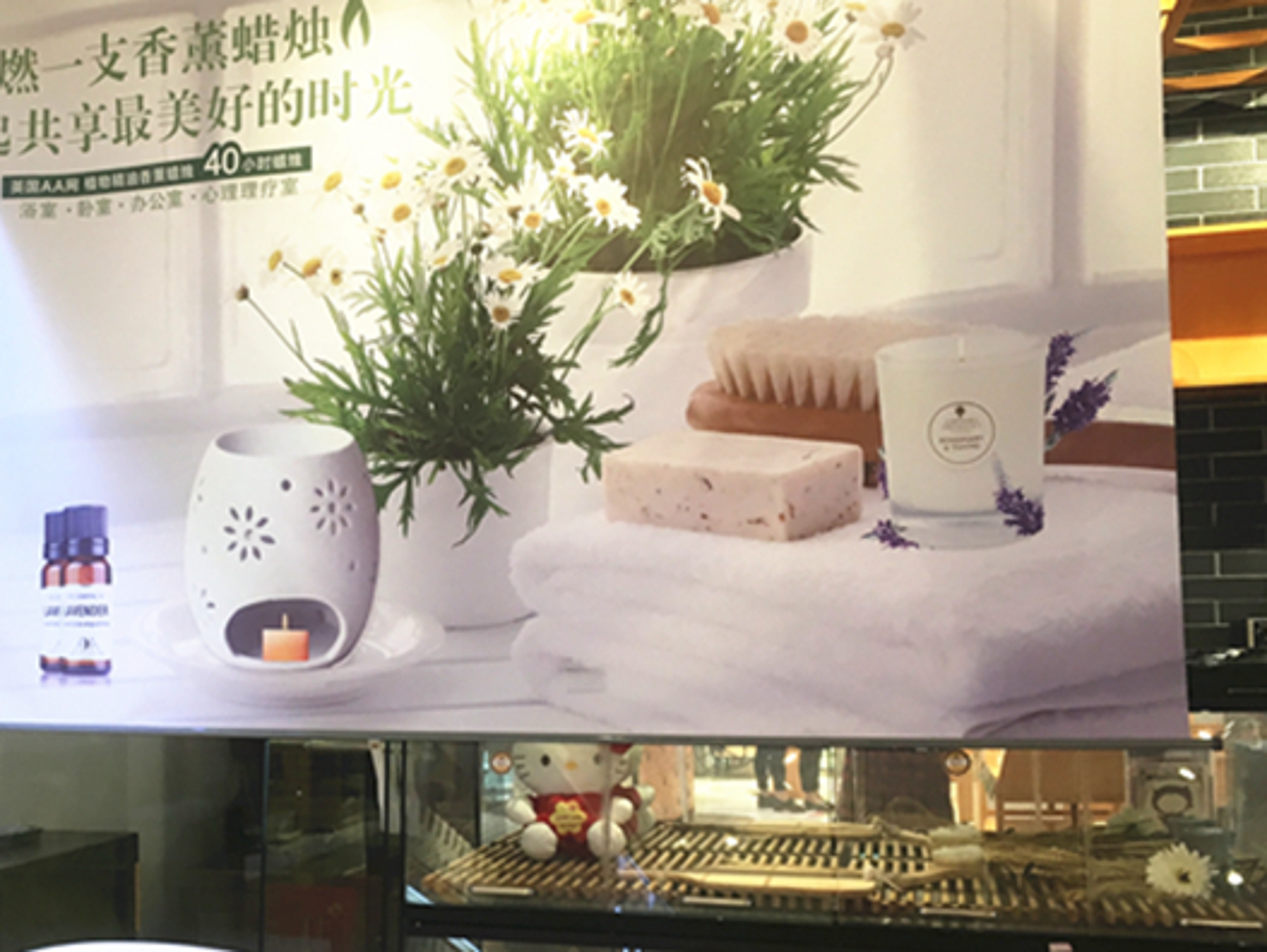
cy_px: 557
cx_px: 317
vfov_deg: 32.8
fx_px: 1612
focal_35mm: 44
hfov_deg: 41.6
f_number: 2.2
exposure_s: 1/33
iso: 40
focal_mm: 4.15
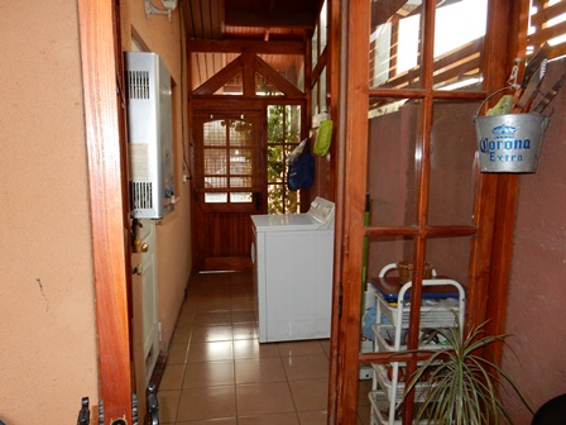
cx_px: 283
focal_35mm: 25
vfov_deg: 54.9
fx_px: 409
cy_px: 212
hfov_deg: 69.4
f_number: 3.7
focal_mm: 4.5
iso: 200
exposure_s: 1/30
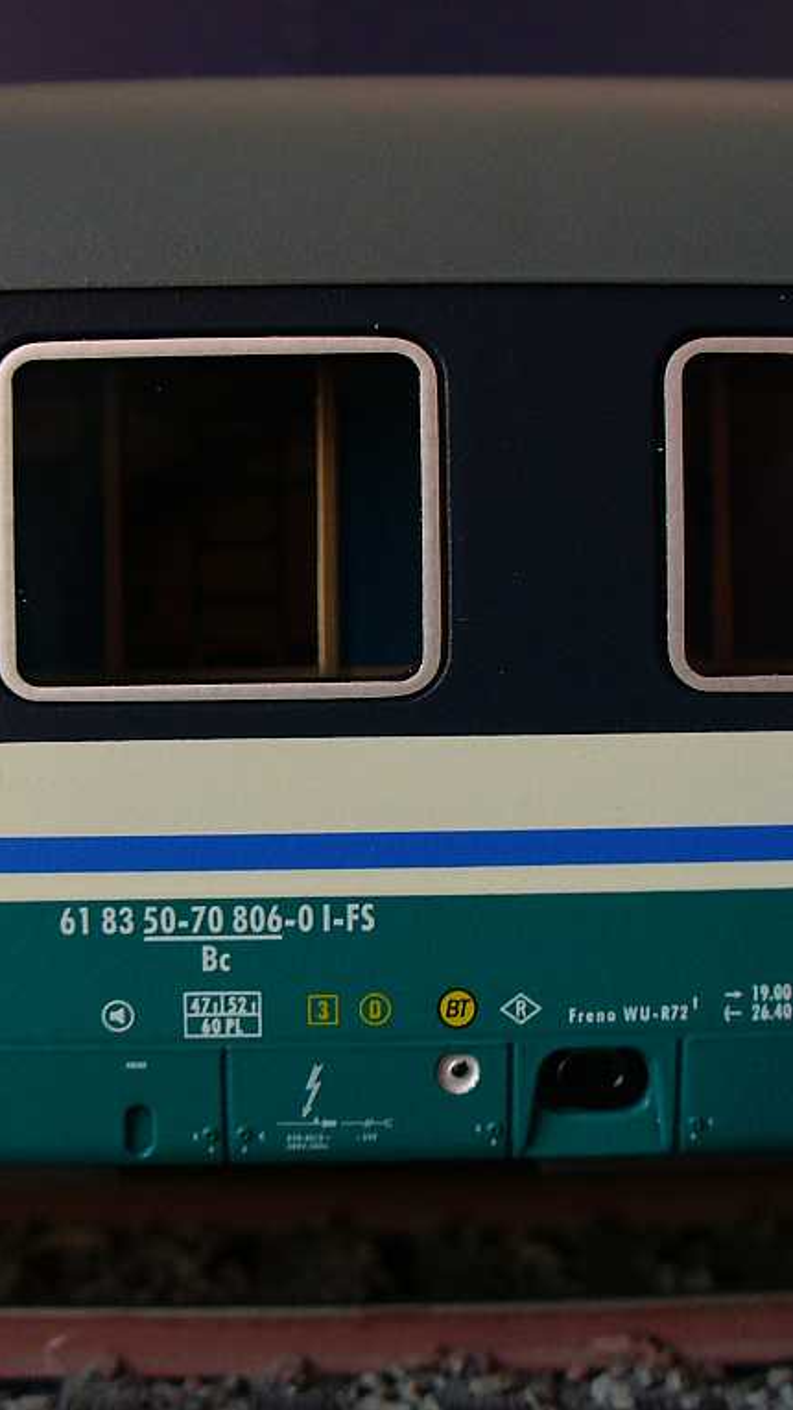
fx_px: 2018
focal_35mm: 54
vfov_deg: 38.5
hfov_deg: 22.2
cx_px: 321
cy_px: 703
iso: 100
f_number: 2.8
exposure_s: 1/60
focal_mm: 6.1
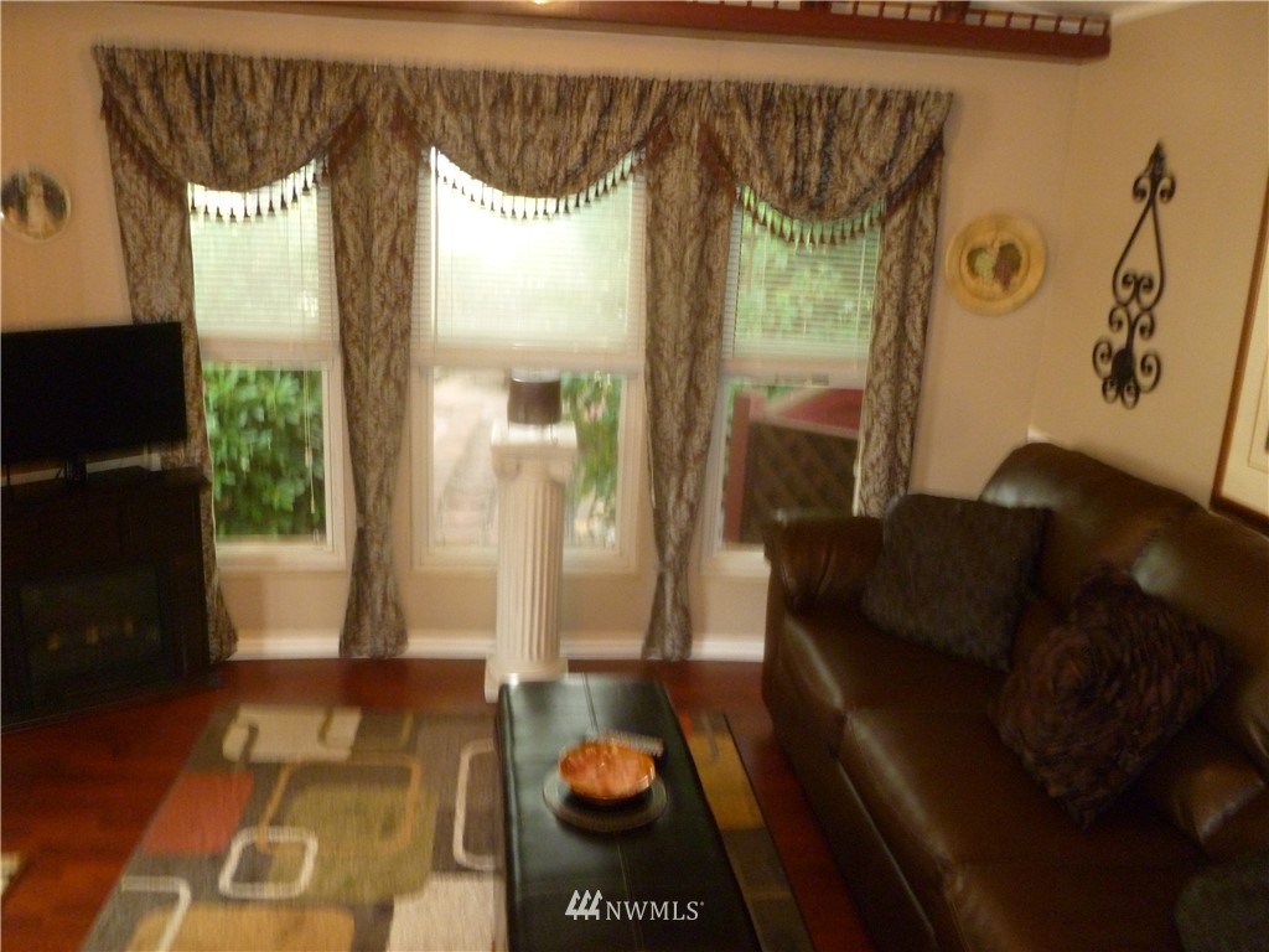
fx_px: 1026
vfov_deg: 49.7
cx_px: 634
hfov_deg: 63.4
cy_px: 476
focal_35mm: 28
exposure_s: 1/30
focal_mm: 5
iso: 400
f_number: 3.3
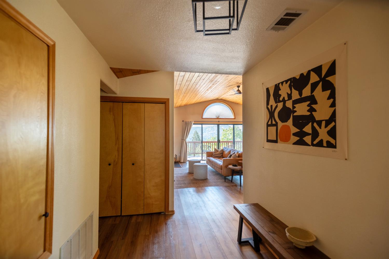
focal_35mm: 17
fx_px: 184
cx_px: 194
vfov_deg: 70.5
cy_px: 130
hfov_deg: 93.3
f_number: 10
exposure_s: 1/80
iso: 640
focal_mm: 17
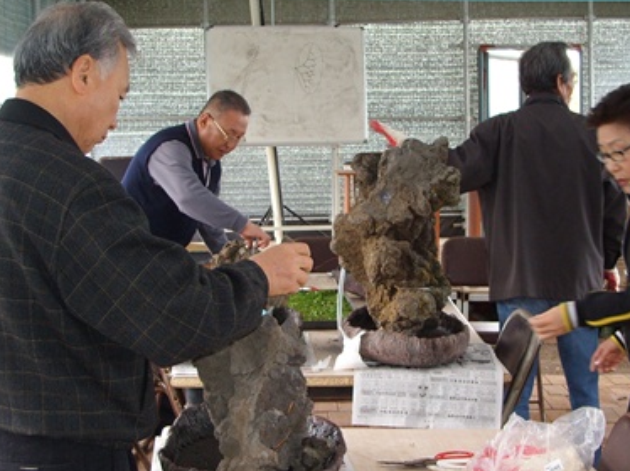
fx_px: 1109
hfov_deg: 31.7
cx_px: 335
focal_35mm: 61
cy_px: 242
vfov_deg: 24.0
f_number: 2.8
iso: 200
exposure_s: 1/30
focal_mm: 7.8
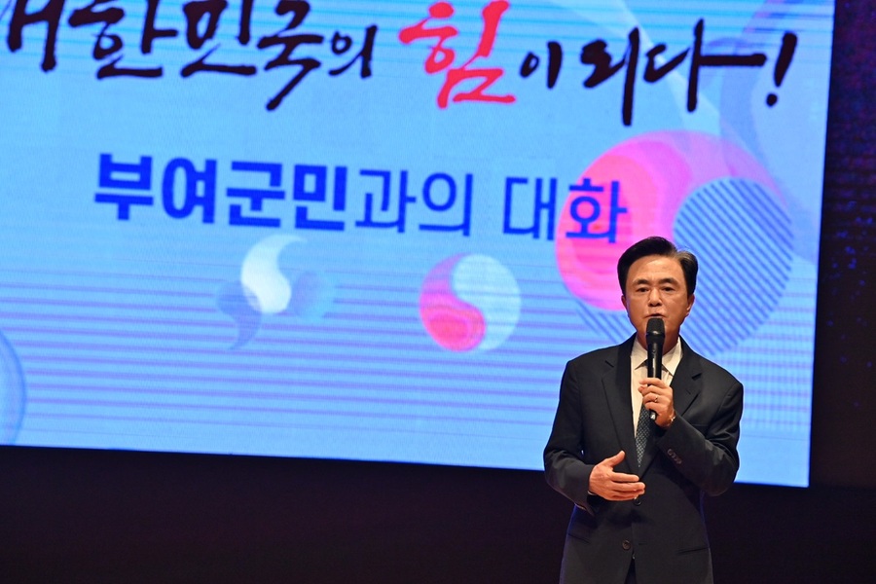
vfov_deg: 8.6
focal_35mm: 160
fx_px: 3893
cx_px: 438
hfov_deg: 12.8
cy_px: 292
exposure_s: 1/250
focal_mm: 160
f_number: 5
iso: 2000
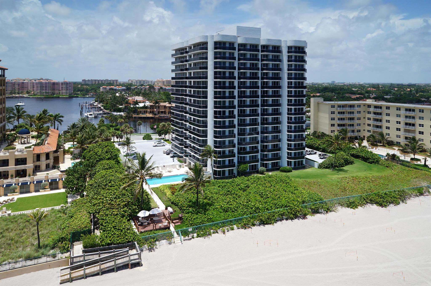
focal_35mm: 24
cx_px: 216
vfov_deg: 53.0
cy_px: 143
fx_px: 287
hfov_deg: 73.8
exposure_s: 1/1000
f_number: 6.3
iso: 200
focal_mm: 16
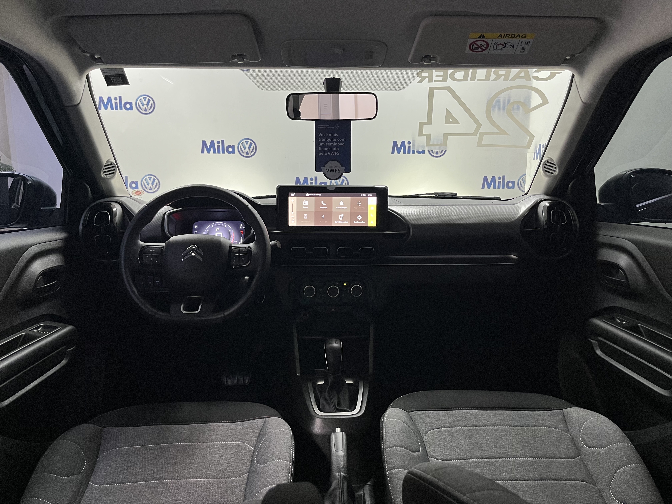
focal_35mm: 26
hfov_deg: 67.3
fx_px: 505
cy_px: 252
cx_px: 336
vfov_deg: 53.1
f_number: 1.6
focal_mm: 5.1
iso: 320
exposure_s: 1/60
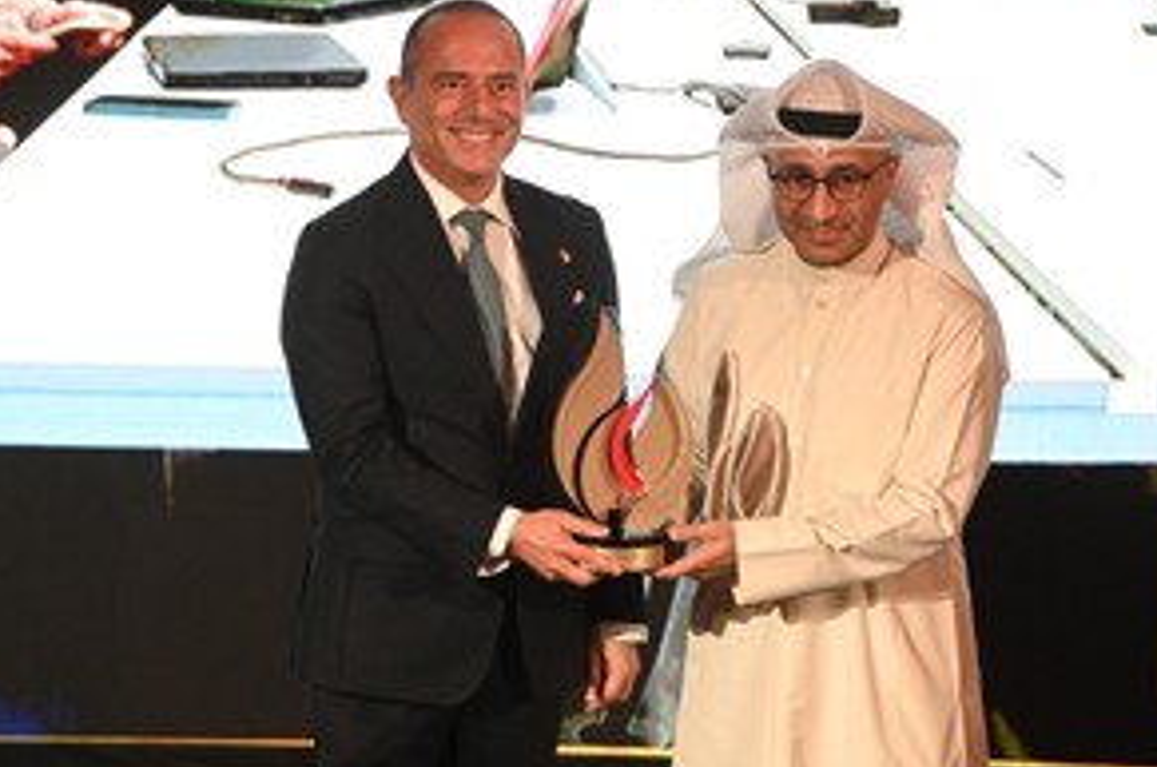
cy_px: 350
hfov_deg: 7.5
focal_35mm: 275
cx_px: 588
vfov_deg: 5.0
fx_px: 8824
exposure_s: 1/160
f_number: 4
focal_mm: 200
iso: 5000
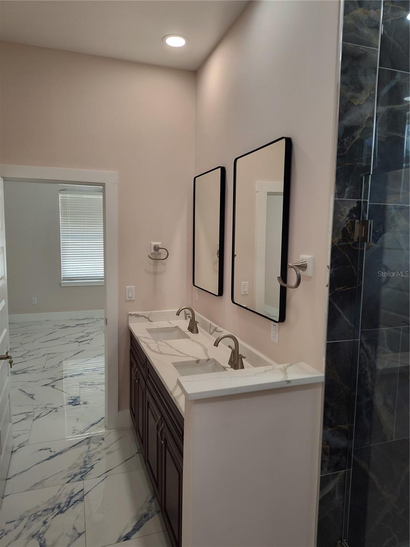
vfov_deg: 73.9
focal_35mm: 23
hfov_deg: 58.9
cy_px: 274
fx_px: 363
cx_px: 205
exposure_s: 1/120
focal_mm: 5.56
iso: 292
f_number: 1.8
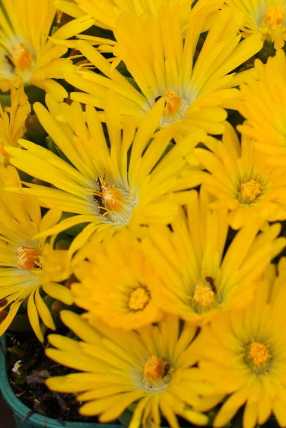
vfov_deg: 9.9
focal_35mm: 208
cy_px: 83
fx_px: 2477
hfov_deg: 6.6
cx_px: 296
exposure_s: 1/200
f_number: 6.3
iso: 100
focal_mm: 75
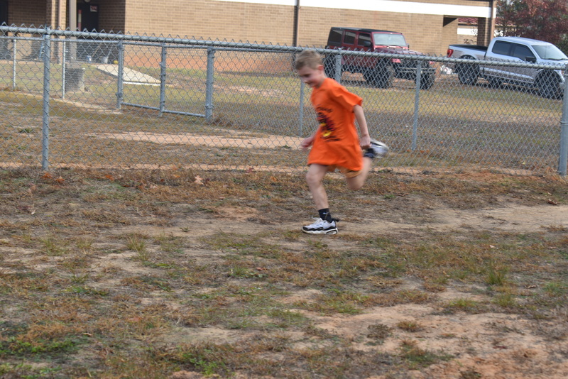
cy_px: 190
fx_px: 1302
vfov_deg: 16.6
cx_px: 284
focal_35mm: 82
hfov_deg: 24.6
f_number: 7.1
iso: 110
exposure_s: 1/100
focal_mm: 55
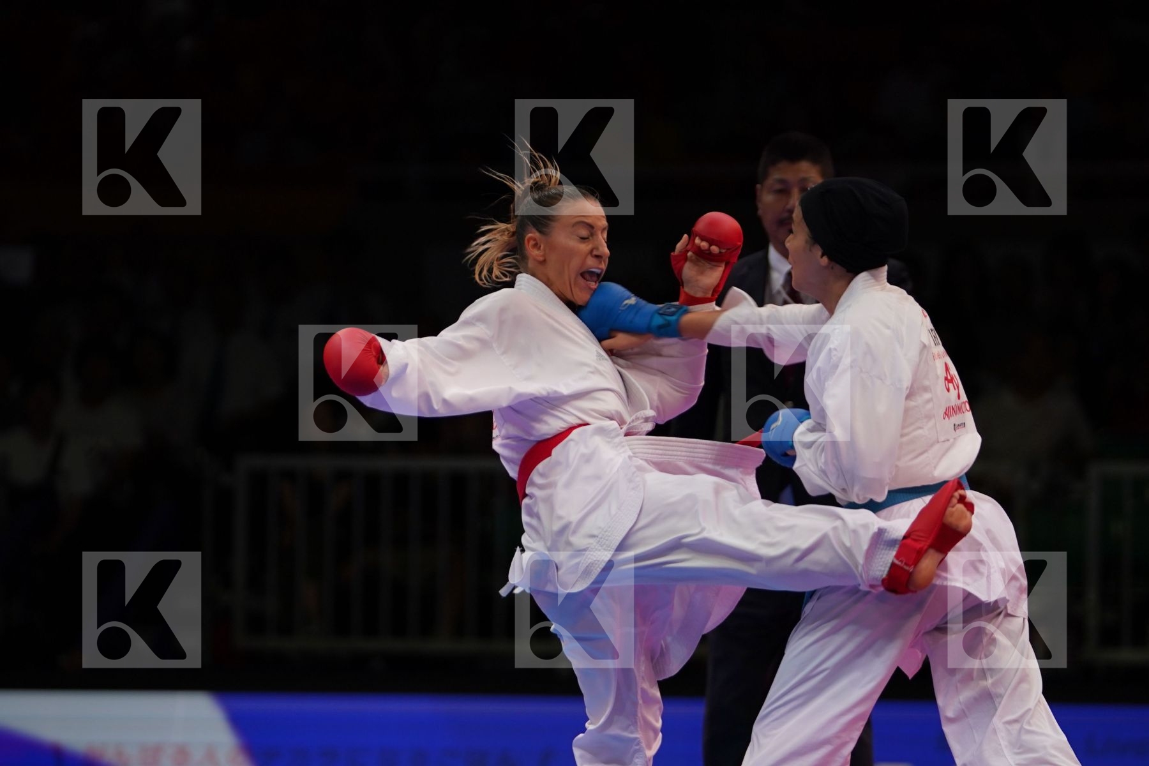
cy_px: 383
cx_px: 574
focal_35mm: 232
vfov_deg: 5.9
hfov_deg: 8.9
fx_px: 7404
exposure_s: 1/1000
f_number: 2.8
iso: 500
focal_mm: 155
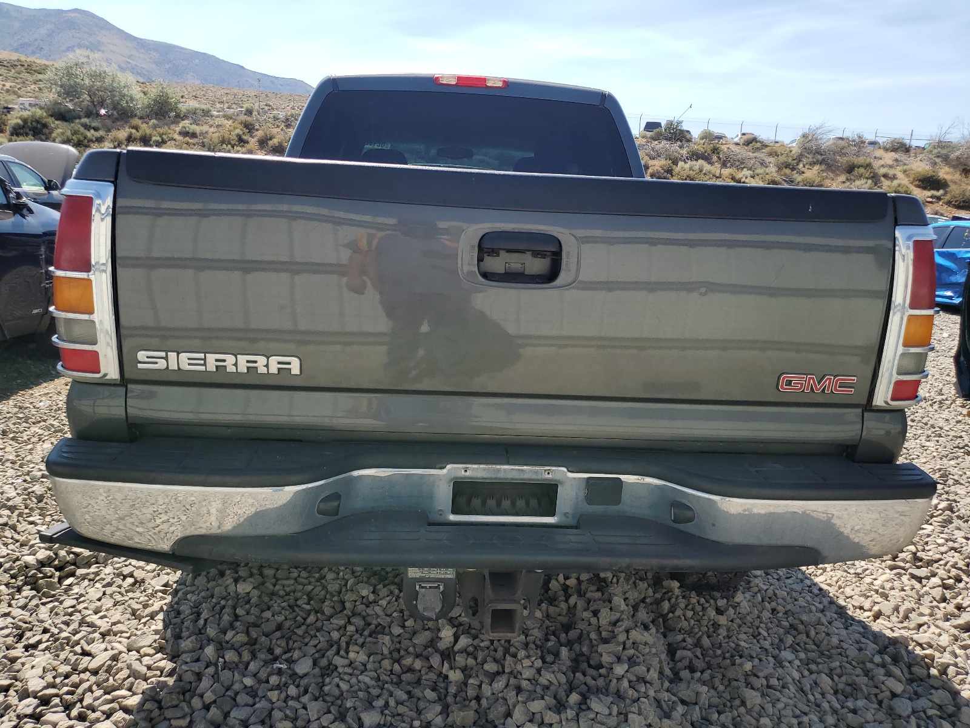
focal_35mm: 26
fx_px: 729
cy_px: 364
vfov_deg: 53.1
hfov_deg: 67.3
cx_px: 485
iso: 50
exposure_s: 1/2500
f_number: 1.5
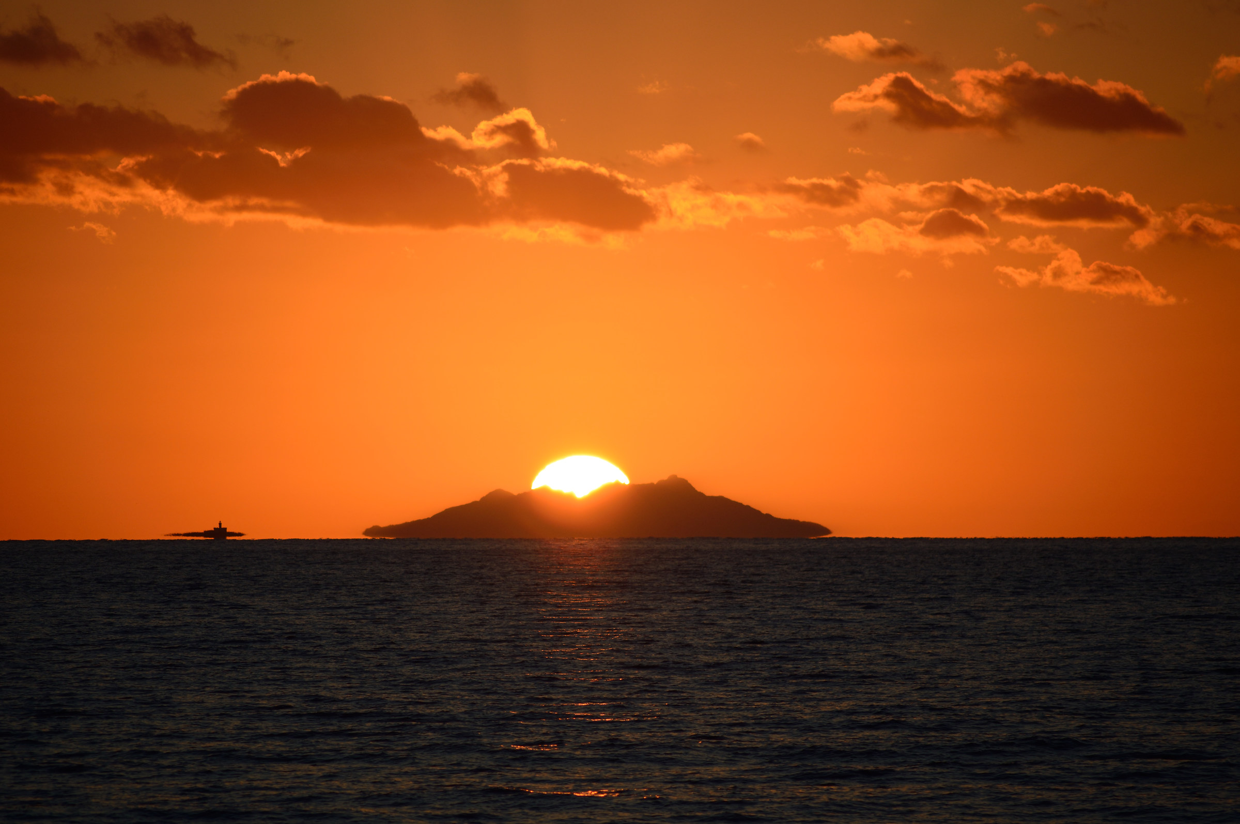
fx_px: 10323
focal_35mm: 300
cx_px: 620
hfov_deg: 6.9
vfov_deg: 4.6
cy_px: 412
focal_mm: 200
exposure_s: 1/800
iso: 100
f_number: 5.6
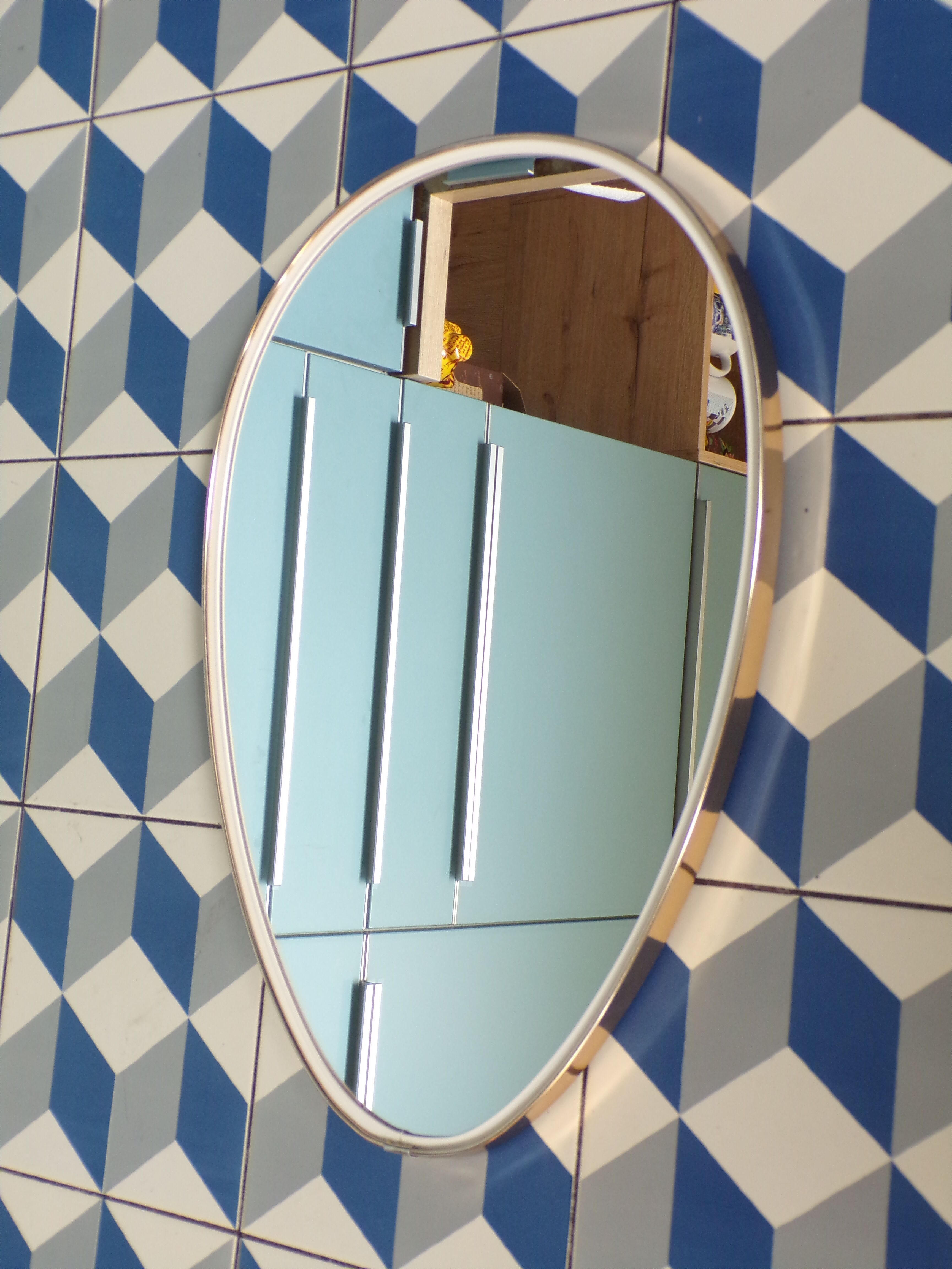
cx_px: 476
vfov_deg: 38.9
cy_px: 634
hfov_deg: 29.7
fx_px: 1797
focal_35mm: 49
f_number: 3.5
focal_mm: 8.7
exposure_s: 1/30
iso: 200
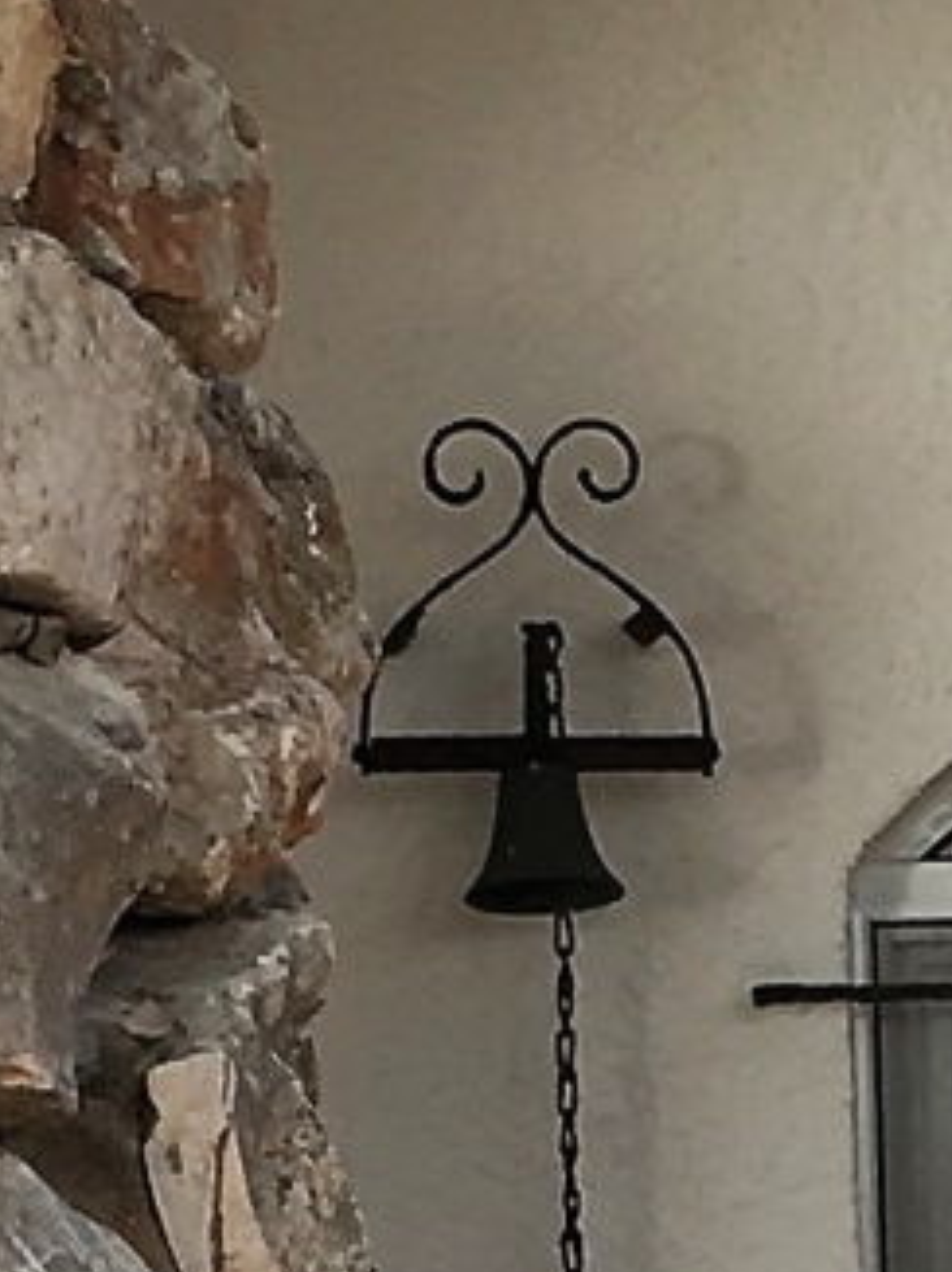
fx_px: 8371
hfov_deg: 6.5
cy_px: 1580
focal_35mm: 228
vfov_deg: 8.6
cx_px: 1202
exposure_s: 1/496
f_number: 2.2
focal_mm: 4.15
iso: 25
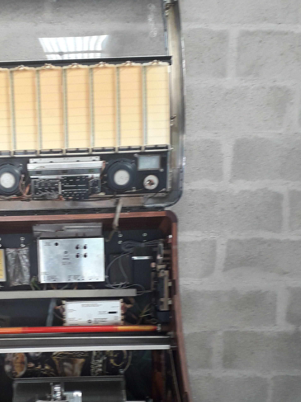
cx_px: 75
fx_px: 510
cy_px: 279
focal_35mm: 44
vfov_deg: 42.2
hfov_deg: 32.3
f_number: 1.9
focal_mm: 3.6
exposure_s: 1/50
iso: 80
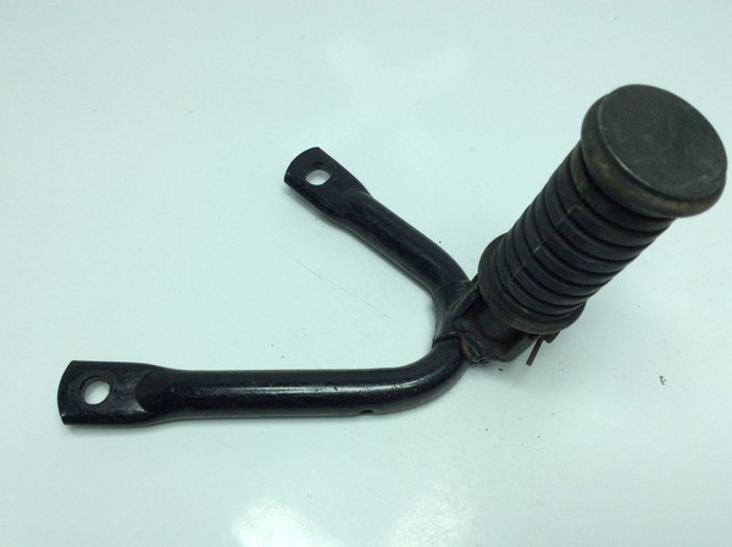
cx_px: 366
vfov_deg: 44.0
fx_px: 676
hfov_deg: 56.9
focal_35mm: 32
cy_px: 274
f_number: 2.4
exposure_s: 1/555
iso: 32
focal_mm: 3.3
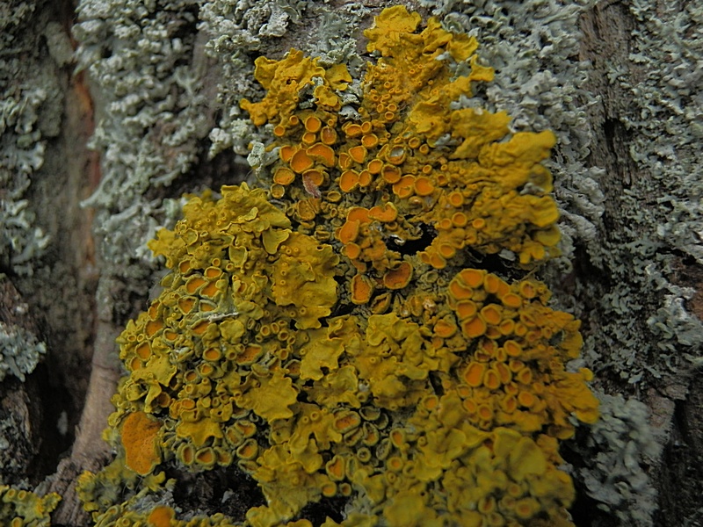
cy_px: 264
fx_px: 751
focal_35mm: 37
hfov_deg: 50.1
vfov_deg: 38.7
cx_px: 352
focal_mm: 6.7
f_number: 3.9
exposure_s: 1/320
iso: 250
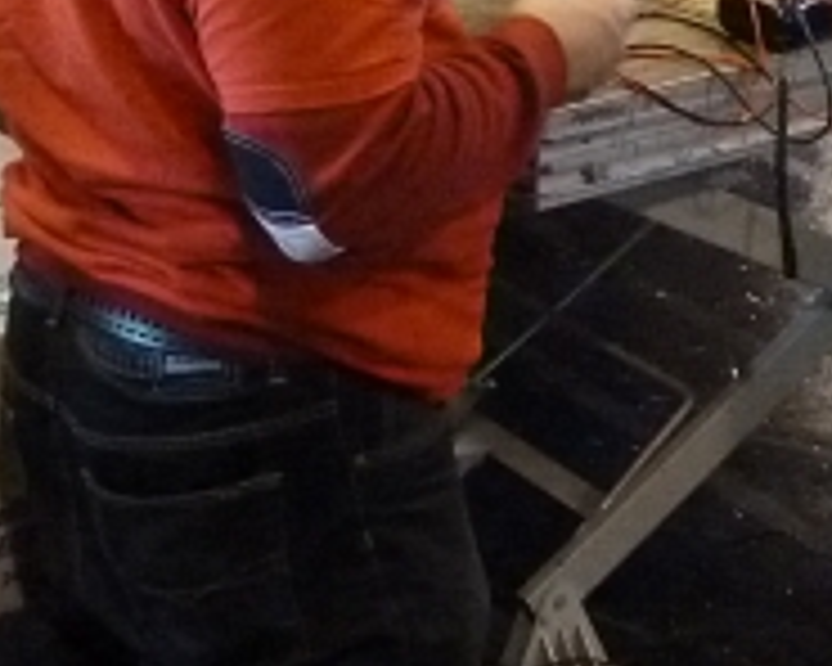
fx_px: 2906
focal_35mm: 118
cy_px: -162
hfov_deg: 16.2
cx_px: 661
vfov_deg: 12.7
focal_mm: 5.7
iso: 800
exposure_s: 1/30
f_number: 3.5
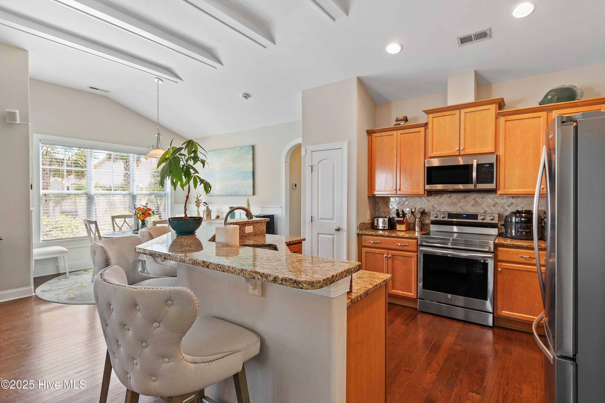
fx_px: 302
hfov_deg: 90.0
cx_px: 302
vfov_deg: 67.4
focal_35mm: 18
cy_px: 202
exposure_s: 1/6
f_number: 4.8
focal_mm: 12
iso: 100
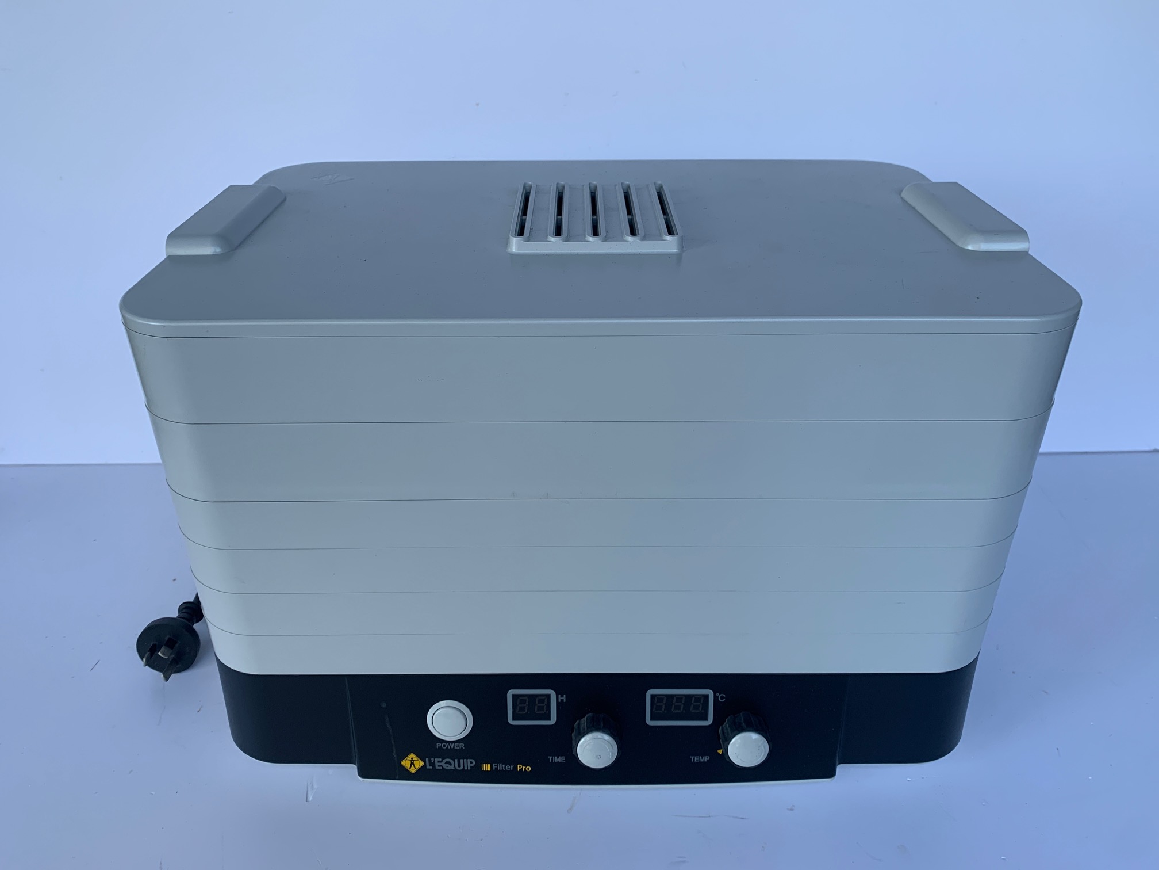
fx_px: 871
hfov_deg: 67.3
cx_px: 580
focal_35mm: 26
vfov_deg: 53.1
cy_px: 435
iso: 32
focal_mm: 4.25
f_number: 1.8
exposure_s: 1/122
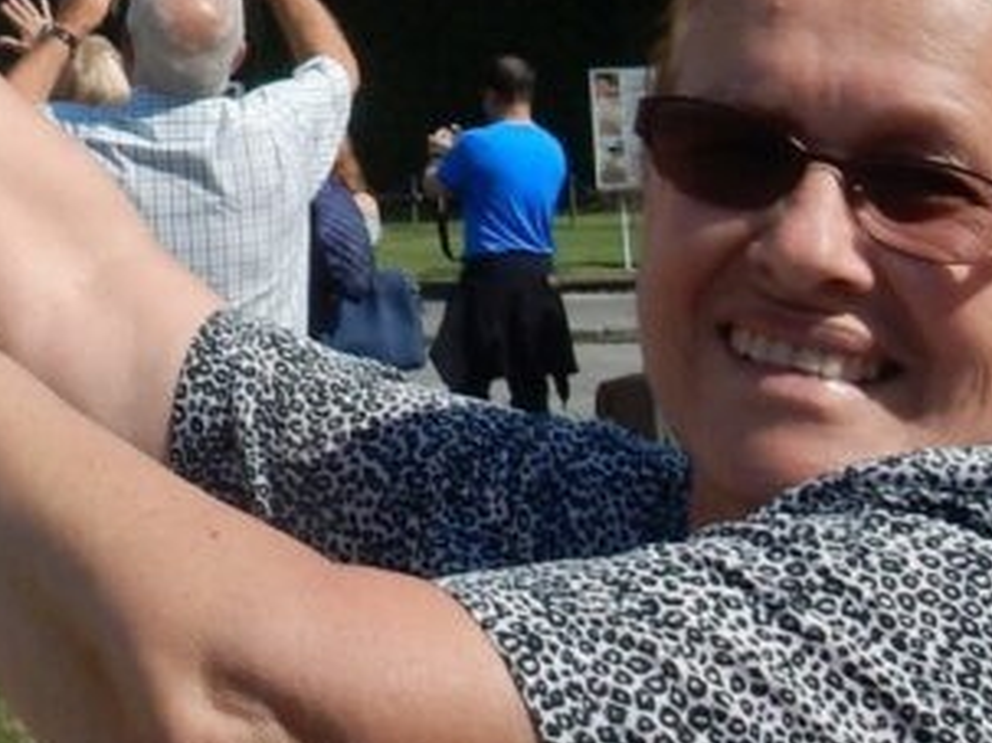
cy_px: -596
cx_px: -190
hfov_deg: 15.9
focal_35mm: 119
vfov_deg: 11.5
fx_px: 3409
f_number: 3.7
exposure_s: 1/1600
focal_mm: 4.5
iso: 125
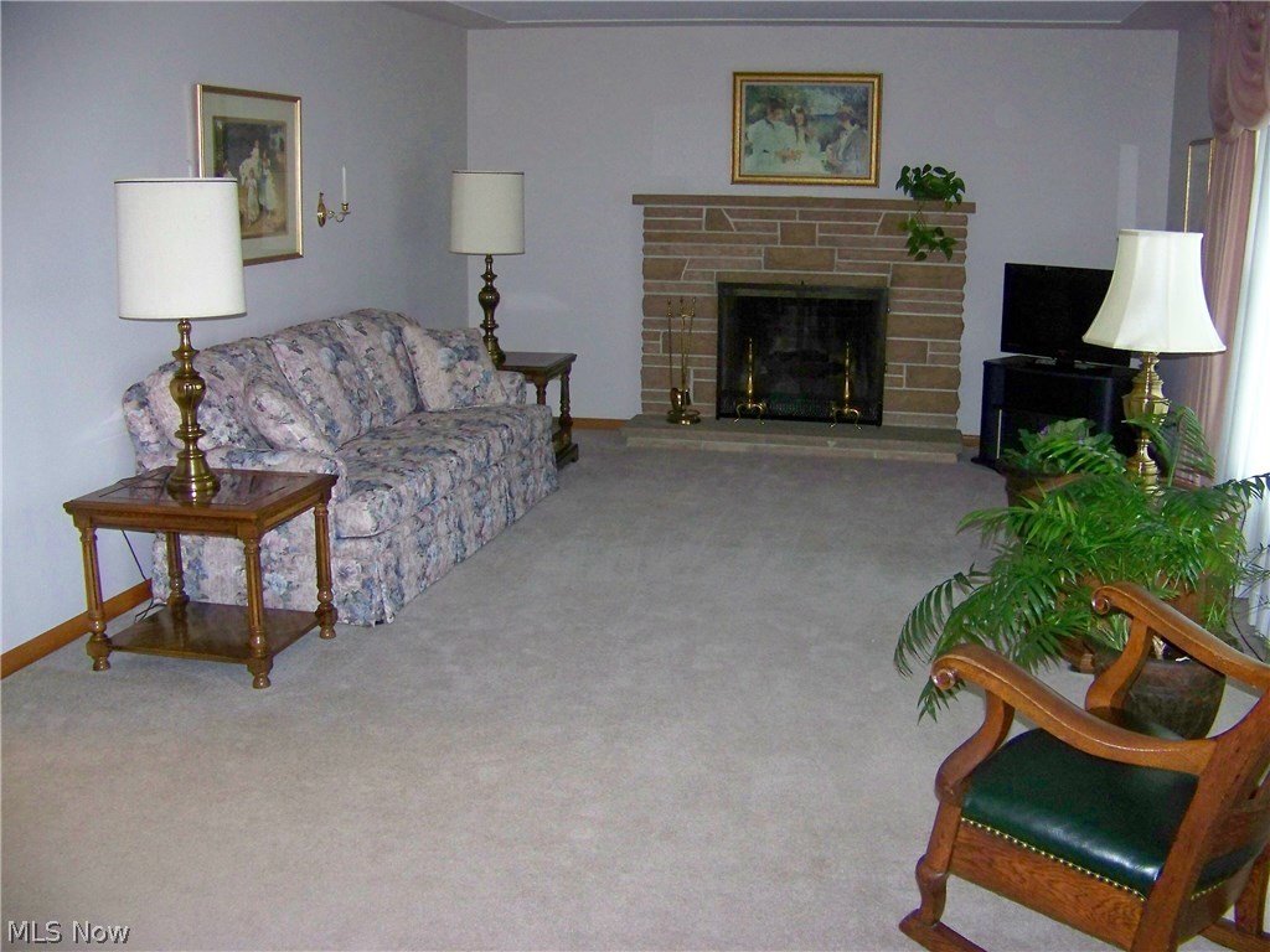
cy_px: 476
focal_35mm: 36
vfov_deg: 39.7
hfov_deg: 51.4
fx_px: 1321
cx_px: 635
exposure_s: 1/30
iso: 200
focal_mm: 5.85
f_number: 2.8
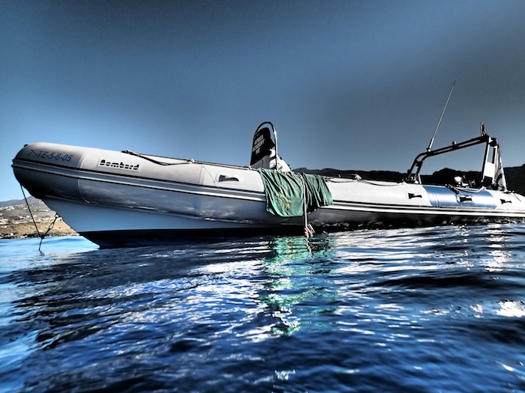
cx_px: 262
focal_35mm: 25
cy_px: 196
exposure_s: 1/250
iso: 100
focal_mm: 4.5
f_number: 8
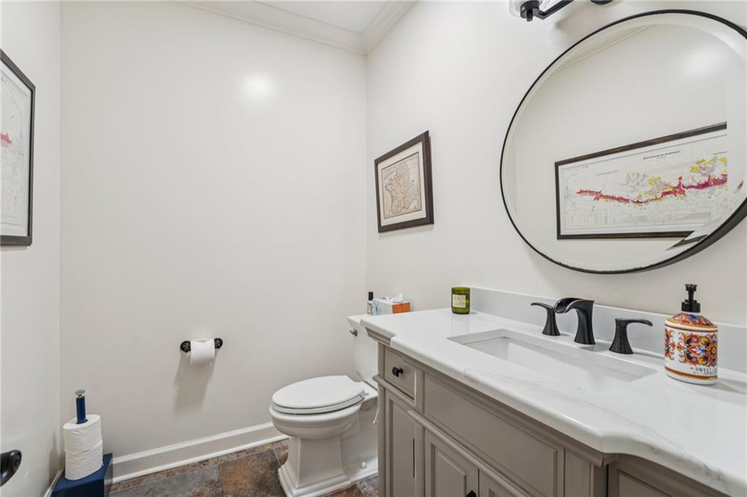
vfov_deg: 73.7
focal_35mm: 16
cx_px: 374
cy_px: 248
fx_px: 332
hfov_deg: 96.8
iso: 400
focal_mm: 16
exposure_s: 1/10
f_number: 5.6
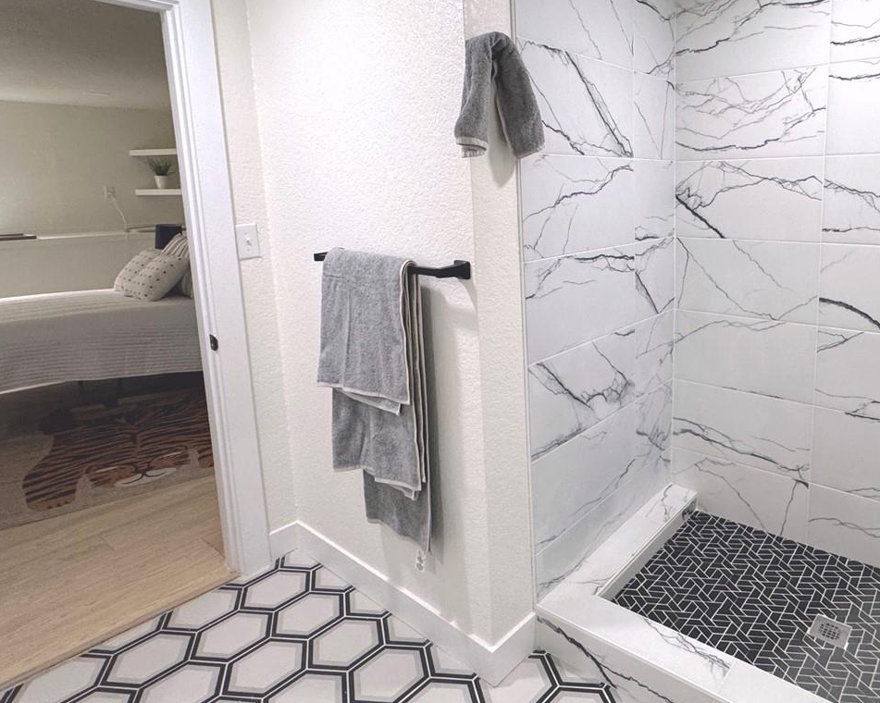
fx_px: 599
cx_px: 605
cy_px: 283
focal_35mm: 23
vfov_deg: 60.4
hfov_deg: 70.0
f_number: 2.2
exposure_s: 1/120
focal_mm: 2.22
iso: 200
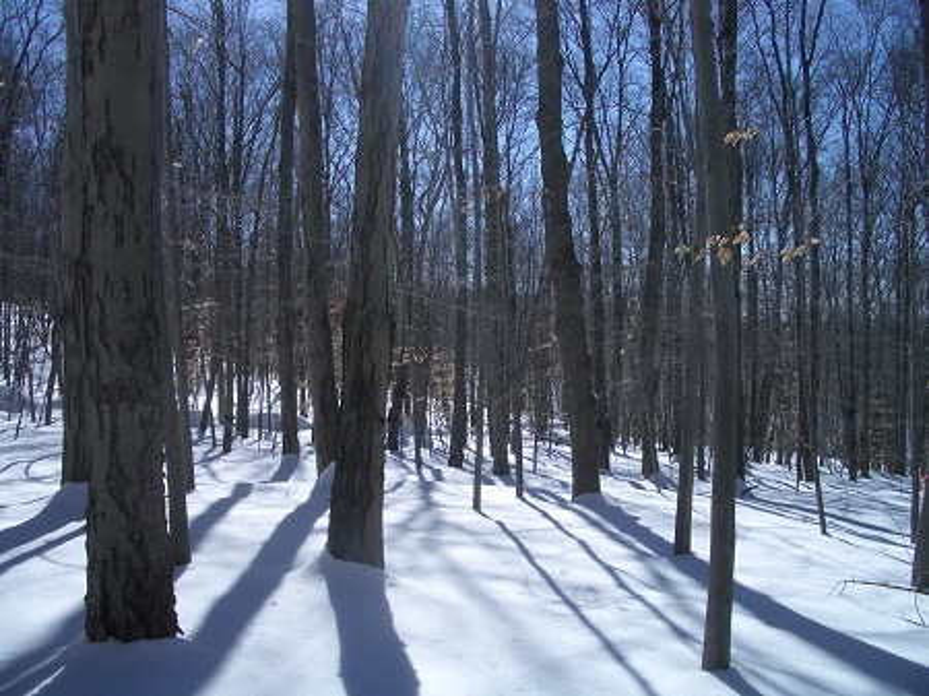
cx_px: 464
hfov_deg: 52.7
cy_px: 348
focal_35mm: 35
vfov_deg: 40.7
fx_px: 939
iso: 50
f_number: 4.3
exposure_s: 1/800
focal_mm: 5.8
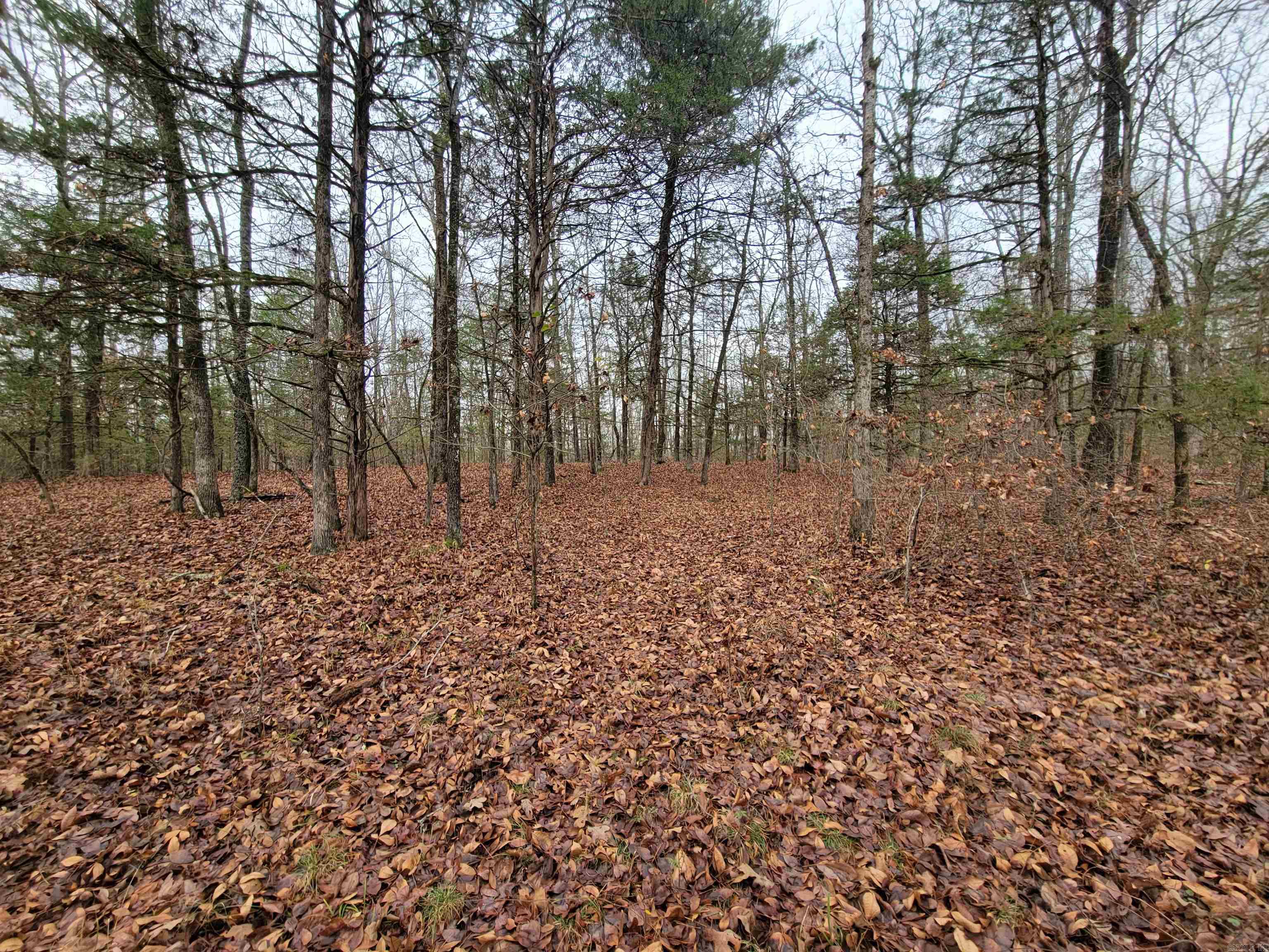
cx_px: 634
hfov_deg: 106.2
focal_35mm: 13
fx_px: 477
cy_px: 476
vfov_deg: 89.9
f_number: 2.2
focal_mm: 2.2
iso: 50
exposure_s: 1/230
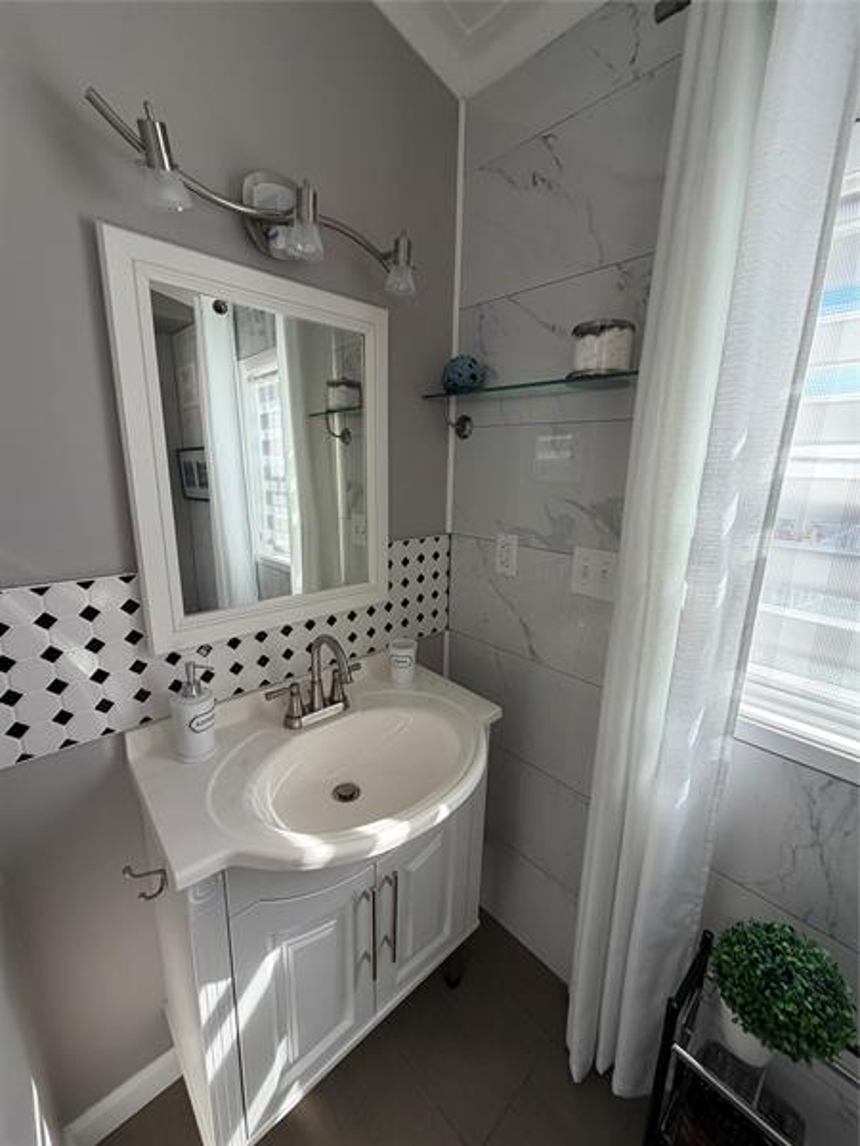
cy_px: 573
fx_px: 464
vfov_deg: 102.1
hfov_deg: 85.7
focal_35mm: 14
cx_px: 430
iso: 50
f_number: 2.2
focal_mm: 2.22
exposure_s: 1/121
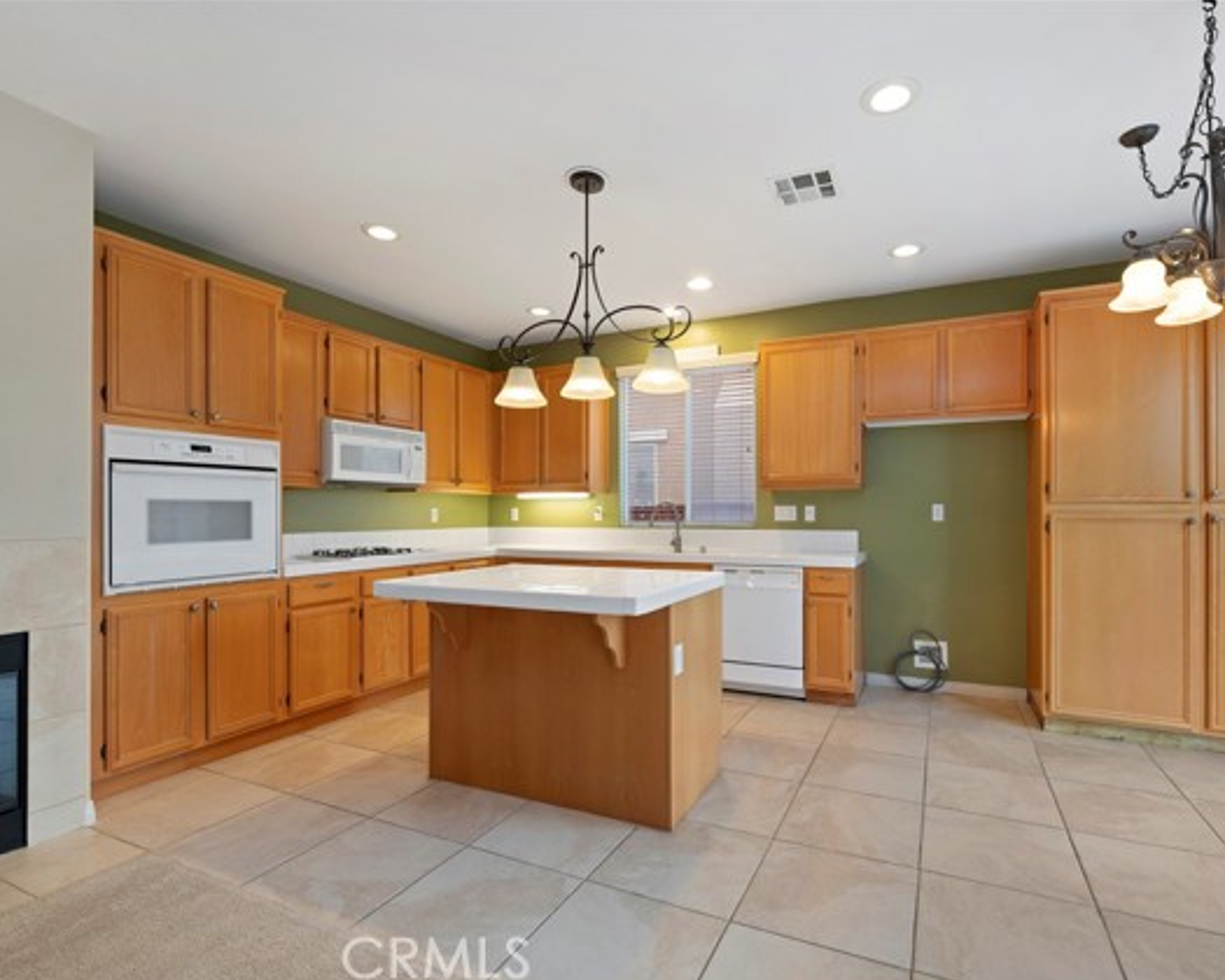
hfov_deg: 92.8
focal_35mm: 16
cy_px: 495
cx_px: 672
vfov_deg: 80.4
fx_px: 580
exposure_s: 1/6
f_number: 10
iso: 500
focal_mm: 14
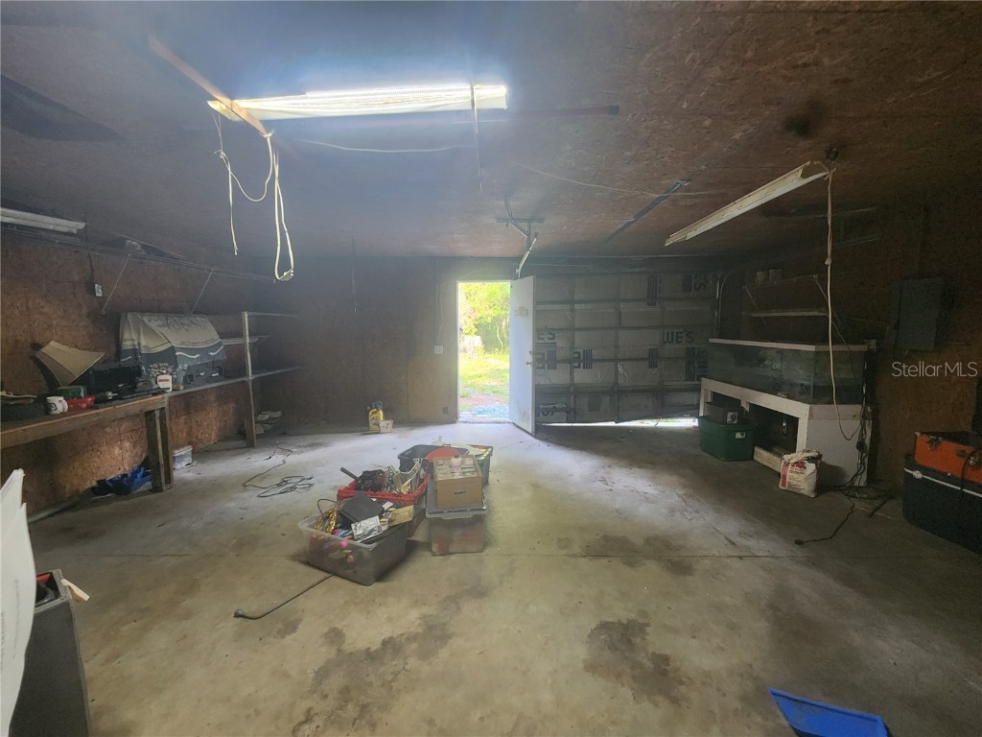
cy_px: 368
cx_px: 491
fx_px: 369
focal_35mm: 13
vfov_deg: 89.9
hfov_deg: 106.2
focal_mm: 2.2
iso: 320
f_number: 2.2
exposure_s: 1/40
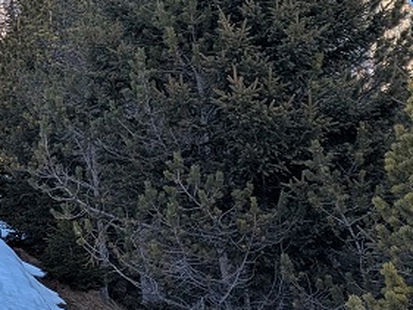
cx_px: -112
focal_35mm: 89
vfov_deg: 16.3
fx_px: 1062
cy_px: 0
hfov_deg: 20.3
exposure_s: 1/733
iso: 41
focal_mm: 5.43
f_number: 1.89
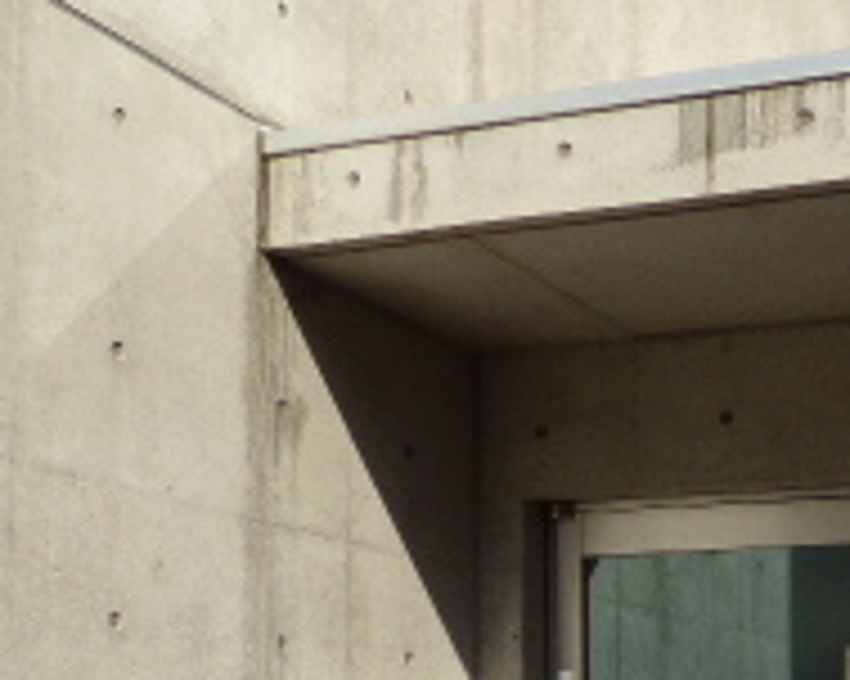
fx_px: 1659
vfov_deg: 22.0
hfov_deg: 27.2
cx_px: 846
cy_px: 725
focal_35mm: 66
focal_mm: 3.58
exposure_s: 1/1000
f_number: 4
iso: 100
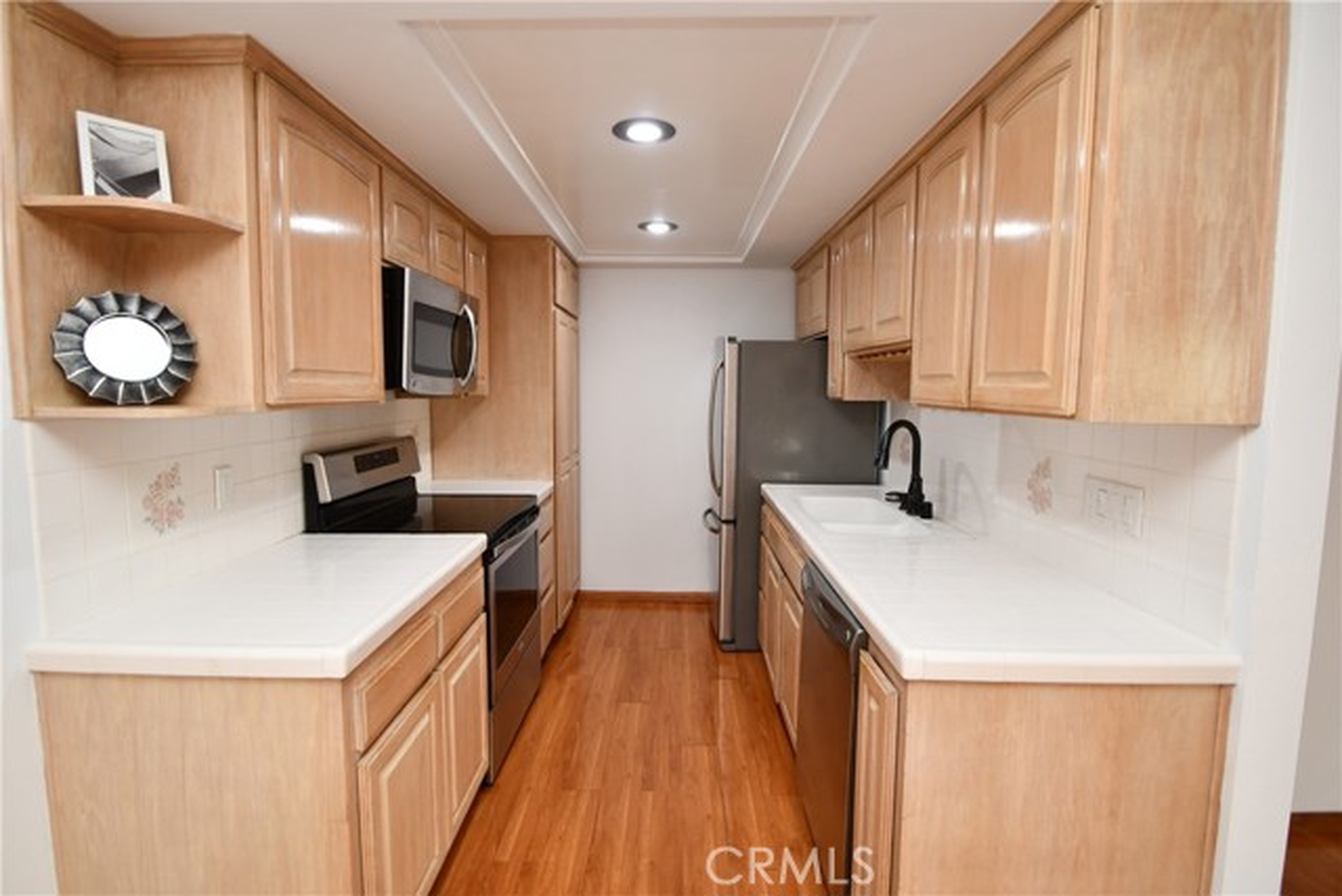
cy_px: 448
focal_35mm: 16
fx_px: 597
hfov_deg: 96.7
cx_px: 671
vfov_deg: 73.8
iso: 400
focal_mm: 11
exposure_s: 1/60
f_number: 4
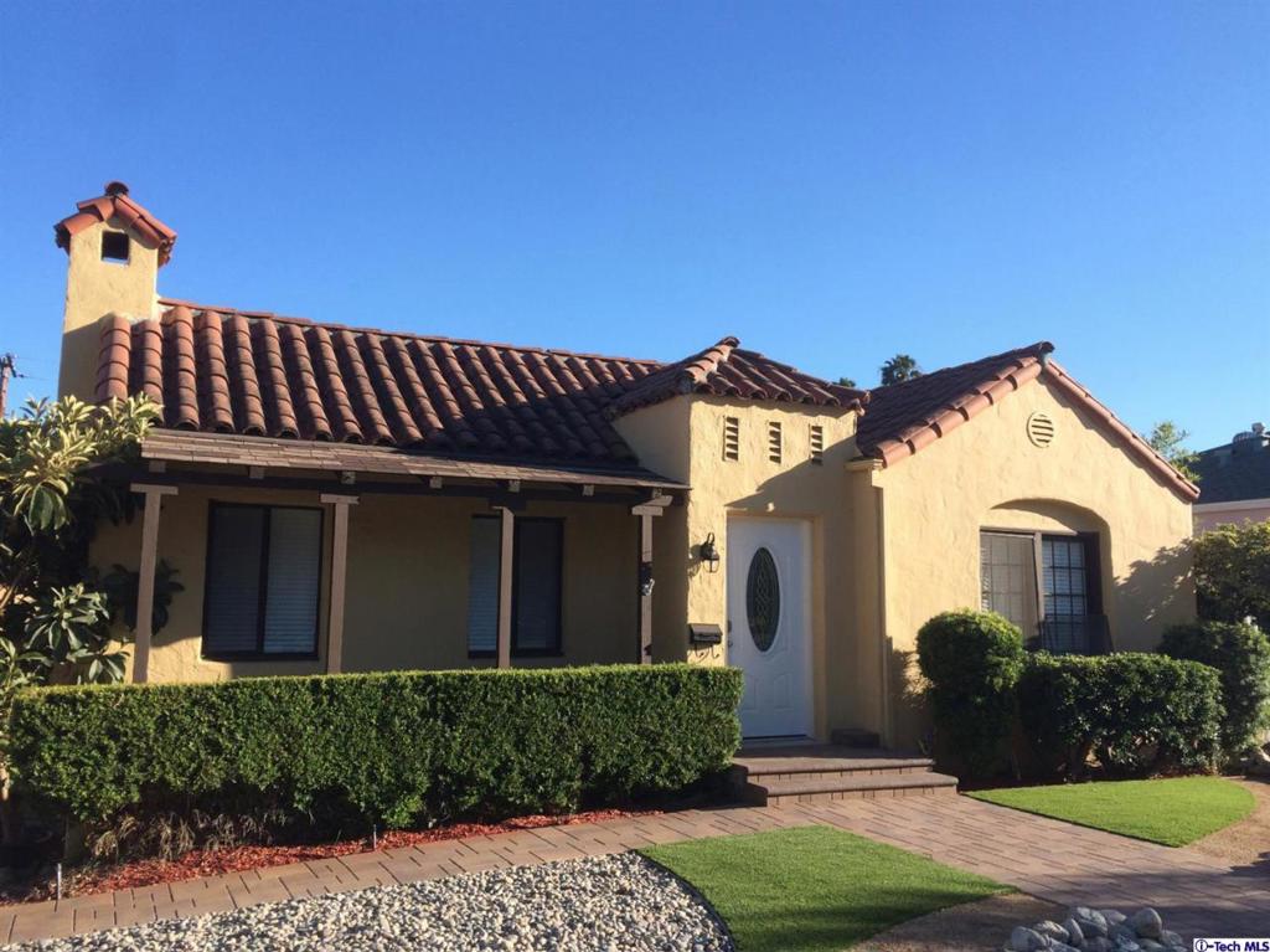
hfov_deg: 61.7
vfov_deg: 48.2
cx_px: 635
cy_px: 476
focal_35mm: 29
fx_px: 1063
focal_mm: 4.15
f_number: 2.2
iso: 32
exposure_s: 1/977
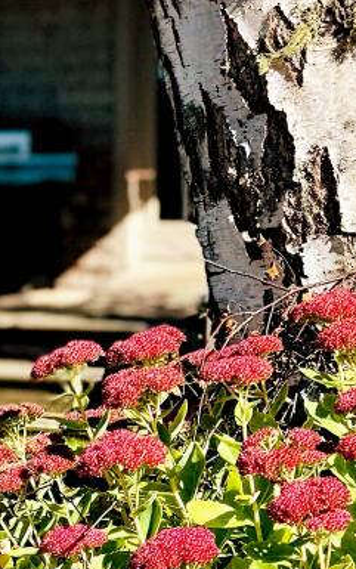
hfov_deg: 9.5
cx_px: -244
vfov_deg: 15.8
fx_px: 2047
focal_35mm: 132
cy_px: 272
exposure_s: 1/3247
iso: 80
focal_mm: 6.76
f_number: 1.78
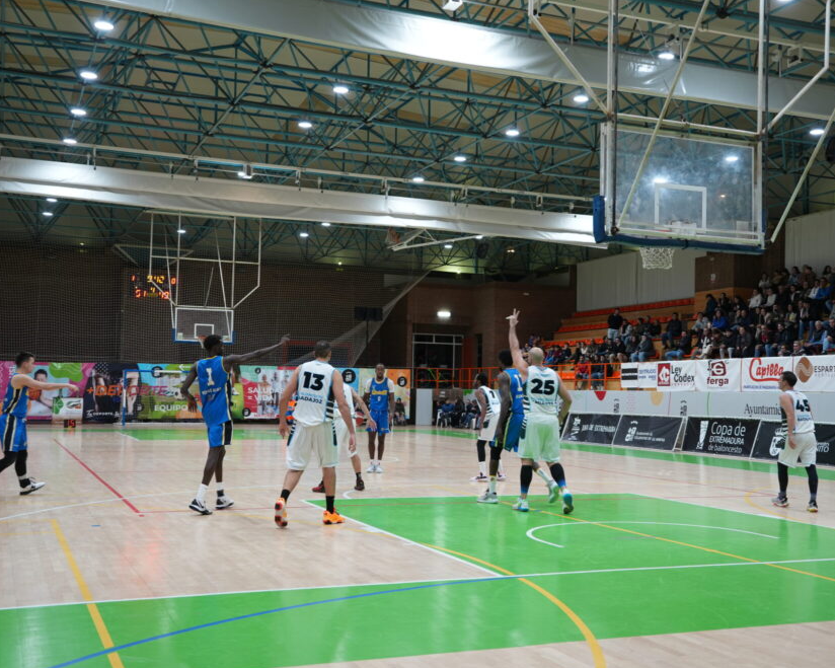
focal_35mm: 42
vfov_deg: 35.7
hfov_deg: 43.8
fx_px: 1038
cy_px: 344
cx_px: 461
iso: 800
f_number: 4
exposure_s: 1/160
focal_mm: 36
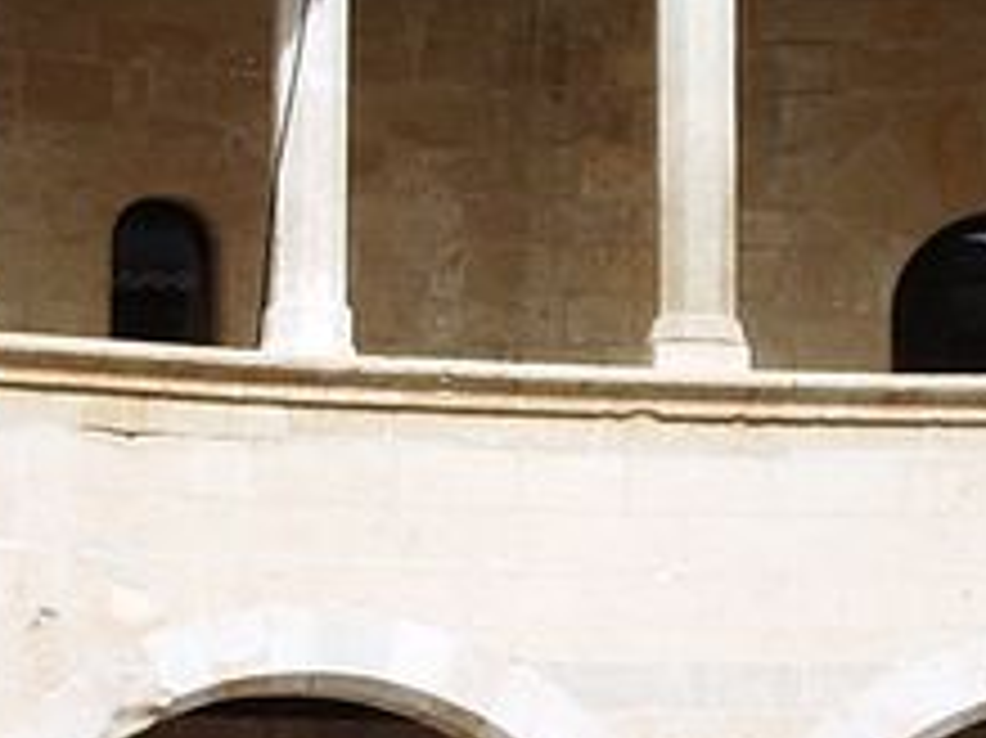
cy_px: 554
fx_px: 4669
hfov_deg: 12.1
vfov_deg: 9.0
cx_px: 581
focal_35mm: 164
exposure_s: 1/500
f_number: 4.3
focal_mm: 5.8
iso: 50
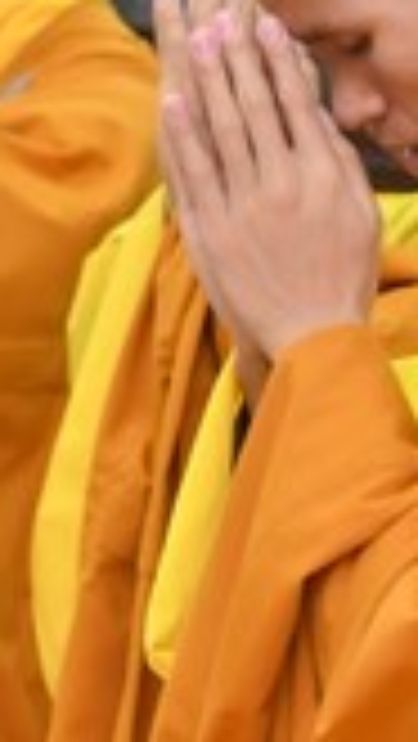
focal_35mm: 413
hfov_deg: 2.9
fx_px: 8125
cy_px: 513
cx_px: -135
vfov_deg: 5.2
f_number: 5
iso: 1600
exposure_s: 1/60
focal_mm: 100
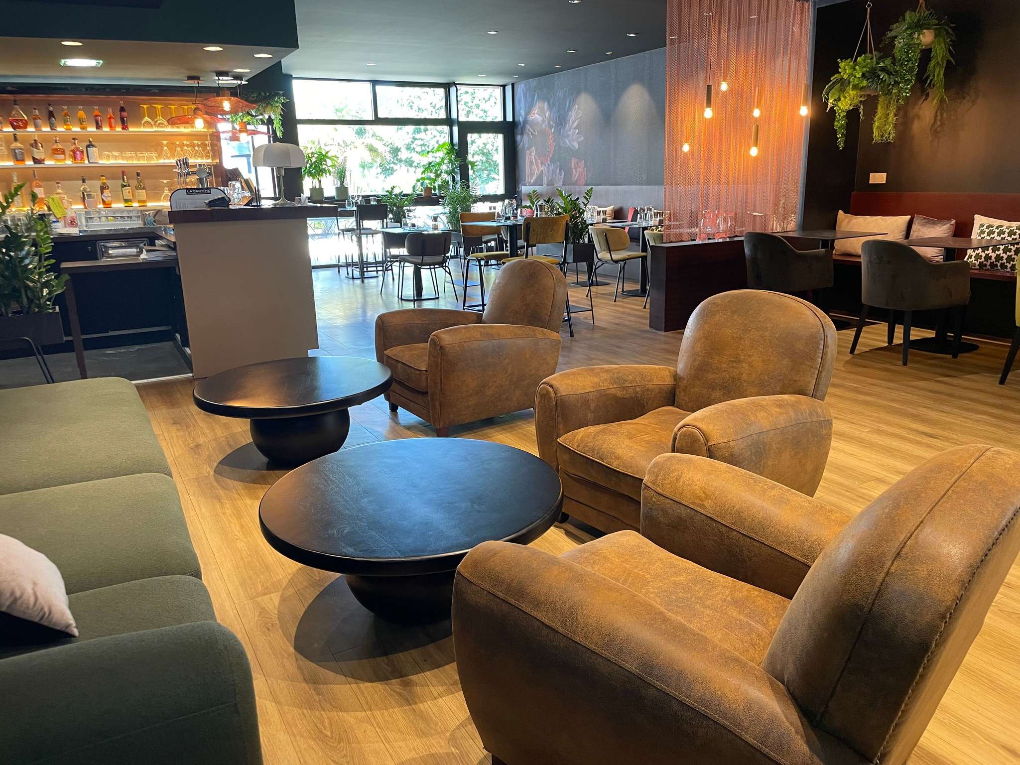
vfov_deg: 53.1
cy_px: 382
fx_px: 766
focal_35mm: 26
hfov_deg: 67.3
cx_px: 510
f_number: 1.6
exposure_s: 1/52
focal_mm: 4.2
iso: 160
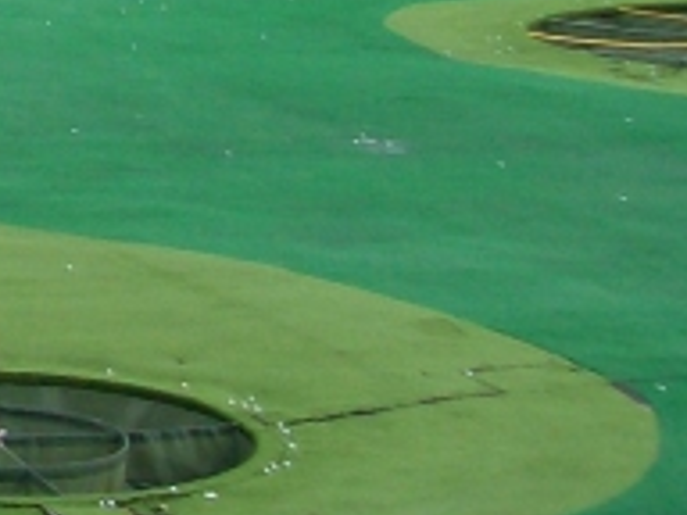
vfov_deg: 9.6
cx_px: -594
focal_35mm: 150
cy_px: -240
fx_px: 2977
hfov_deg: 12.0
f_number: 2.7
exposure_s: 1/756
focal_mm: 6
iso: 80
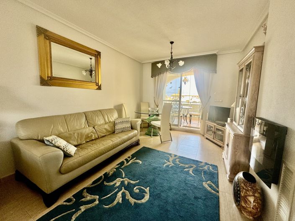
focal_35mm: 14
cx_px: 148
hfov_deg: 102.1
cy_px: 110
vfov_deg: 85.6
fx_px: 119
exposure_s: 1/99
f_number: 2.2
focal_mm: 2.22
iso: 80
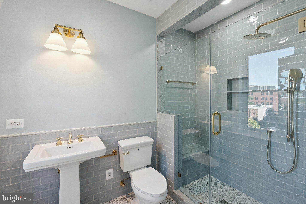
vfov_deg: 73.8
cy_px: 102
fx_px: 136
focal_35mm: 16
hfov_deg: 96.7
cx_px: 153
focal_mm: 16
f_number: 8
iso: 1600
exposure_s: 1/160
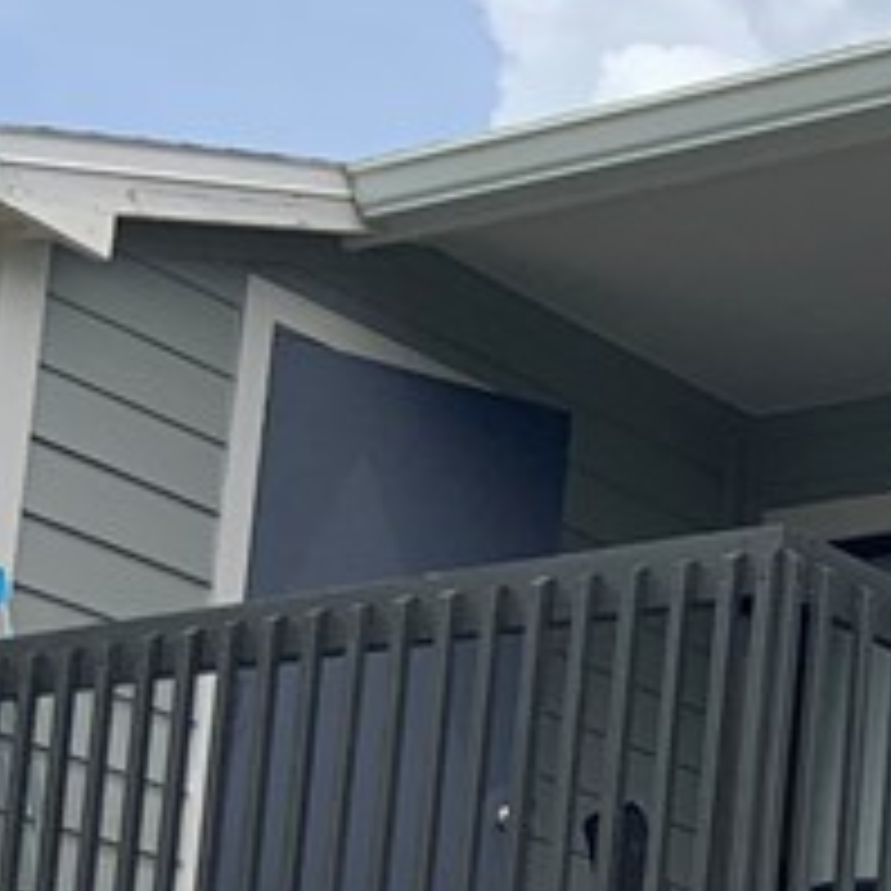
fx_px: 3465
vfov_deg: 13.9
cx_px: 1534
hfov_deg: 13.4
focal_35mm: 119
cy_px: 1233
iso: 25
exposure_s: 1/1992
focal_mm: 4.25
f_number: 1.8
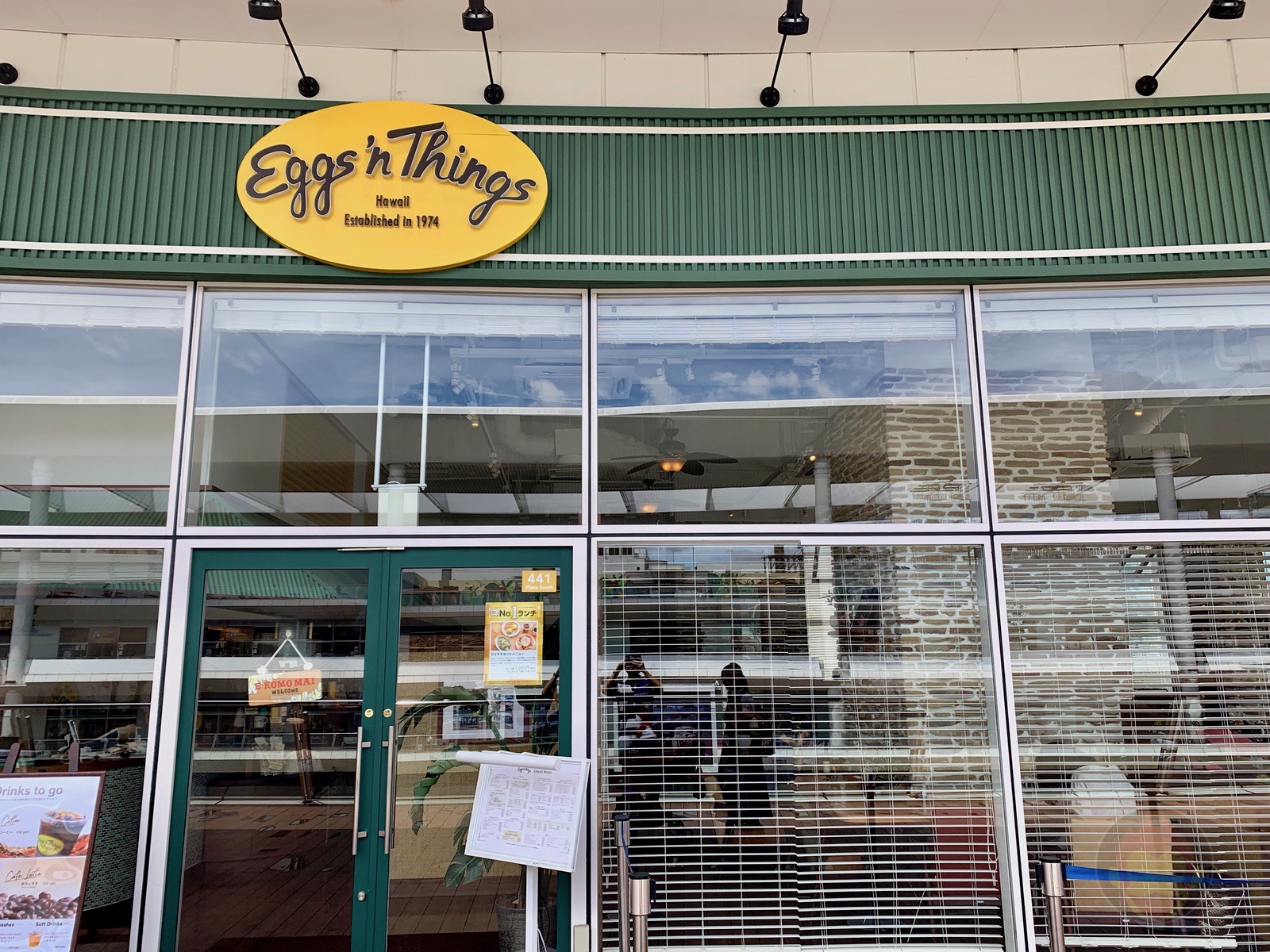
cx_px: 635
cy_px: 476
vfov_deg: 53.1
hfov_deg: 67.3
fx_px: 954
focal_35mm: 26
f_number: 1.8
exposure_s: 1/783
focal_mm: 4.25
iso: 25
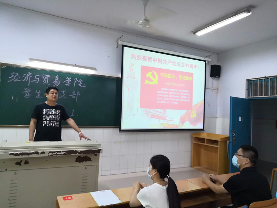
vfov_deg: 51.4
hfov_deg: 65.3
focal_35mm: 27
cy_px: 104
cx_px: 138
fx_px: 216
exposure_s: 1/50
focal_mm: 3.95
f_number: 1.8
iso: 400
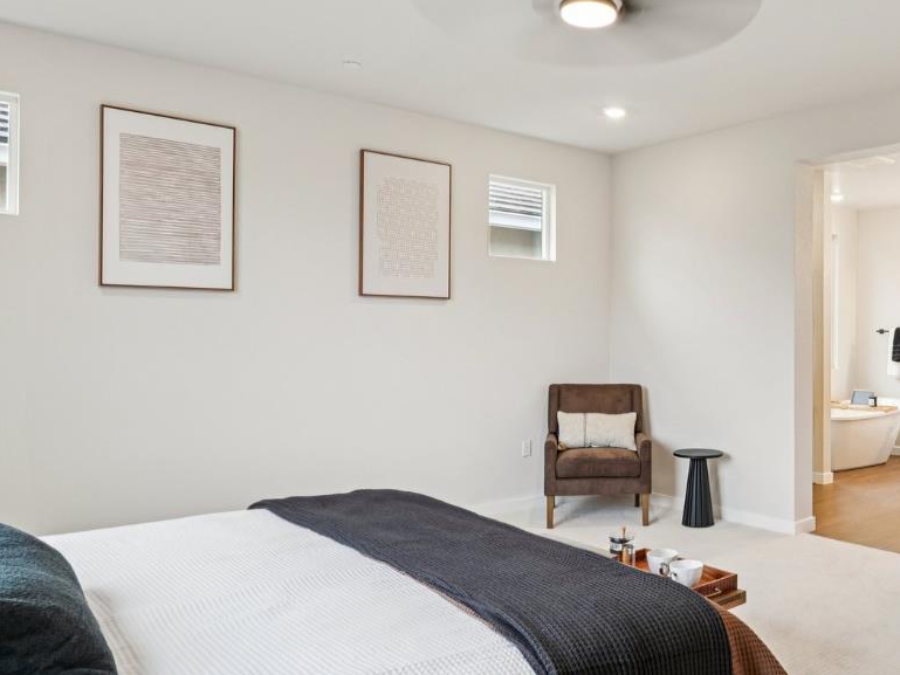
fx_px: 780
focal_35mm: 30
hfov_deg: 56.6
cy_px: 339
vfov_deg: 46.8
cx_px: 688
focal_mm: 16
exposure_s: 1/20
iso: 400
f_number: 9
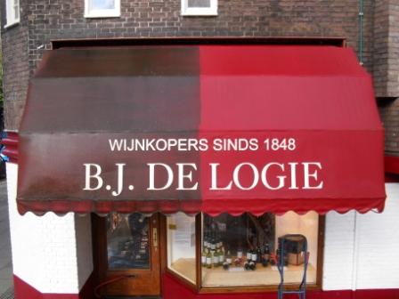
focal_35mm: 35
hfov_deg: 52.6
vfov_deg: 40.7
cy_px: 150
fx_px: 403
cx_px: 200
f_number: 3.2
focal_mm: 6.3
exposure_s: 1/125
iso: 100
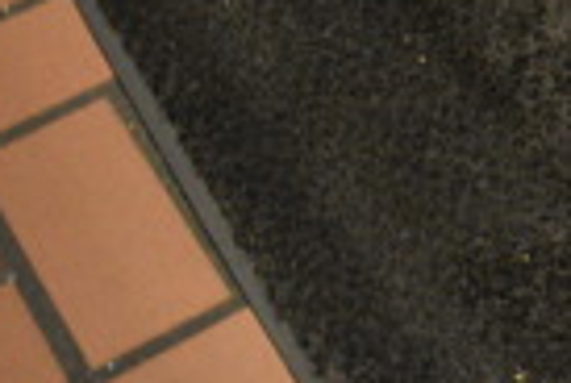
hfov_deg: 13.8
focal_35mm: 120
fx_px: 1907
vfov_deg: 11.5
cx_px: 1217
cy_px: 112
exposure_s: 1/8
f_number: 3.5
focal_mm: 18
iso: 3200
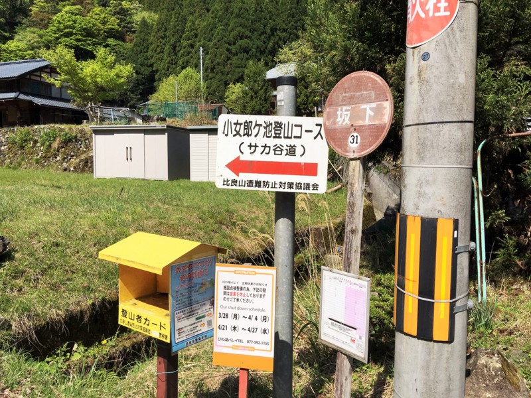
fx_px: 445
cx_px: 266
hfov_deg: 61.7
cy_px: 199
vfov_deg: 48.2
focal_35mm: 29
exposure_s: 1/2653
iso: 25
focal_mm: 4.15
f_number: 2.2
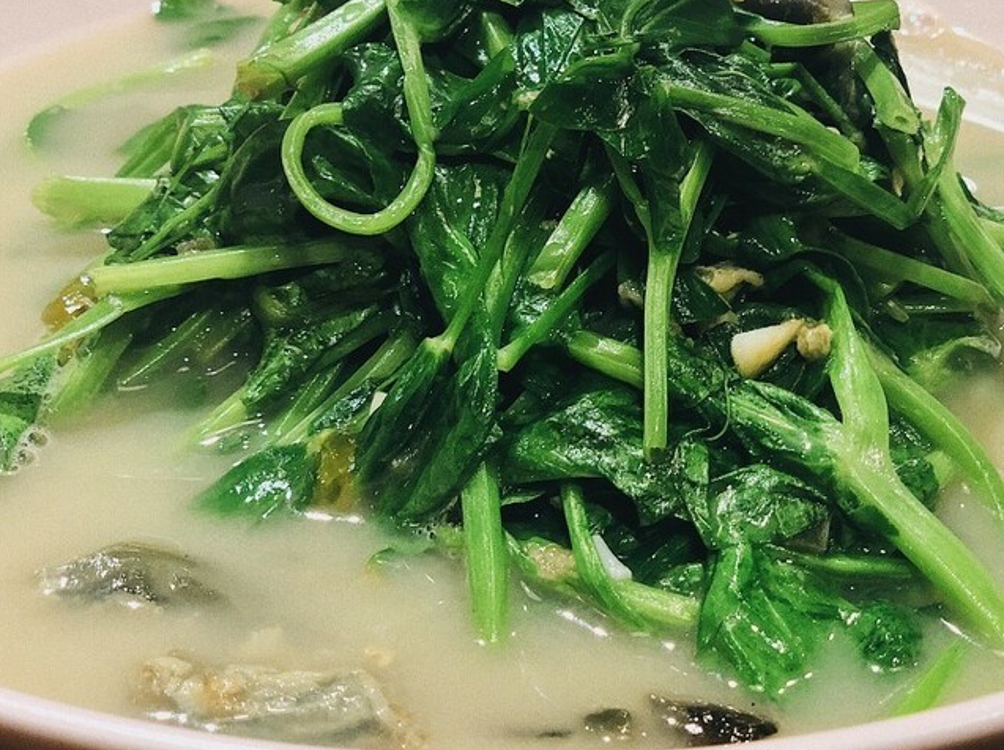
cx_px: 739
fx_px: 2839
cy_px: 358
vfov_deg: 15.1
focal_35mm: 98
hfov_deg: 19.9
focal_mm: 6
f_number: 2.4
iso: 40
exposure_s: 1/50
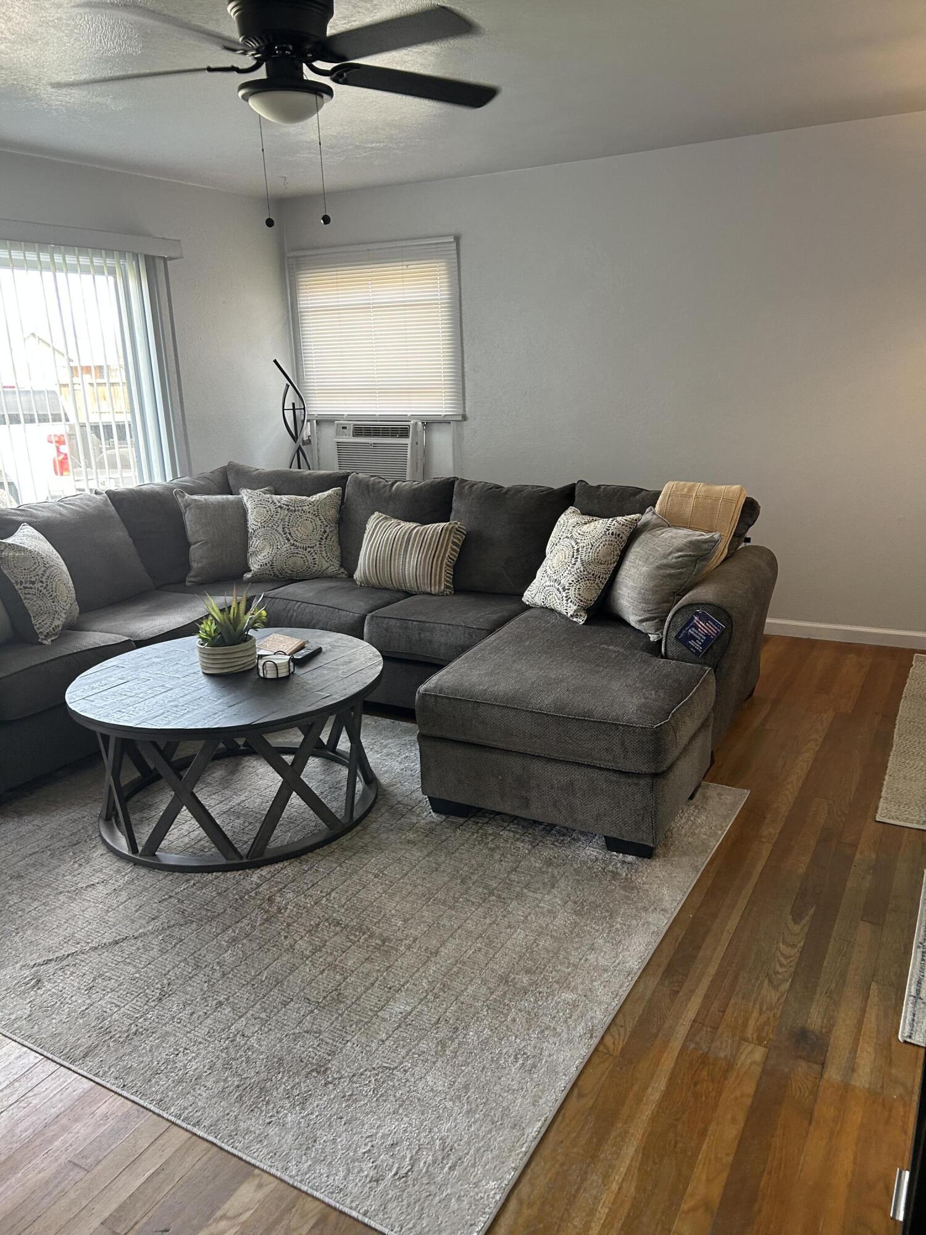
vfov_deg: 67.3
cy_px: 618
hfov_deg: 53.1
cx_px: 463
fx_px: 927
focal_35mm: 26
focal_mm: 5.7
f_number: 1.5
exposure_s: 1/121
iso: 125
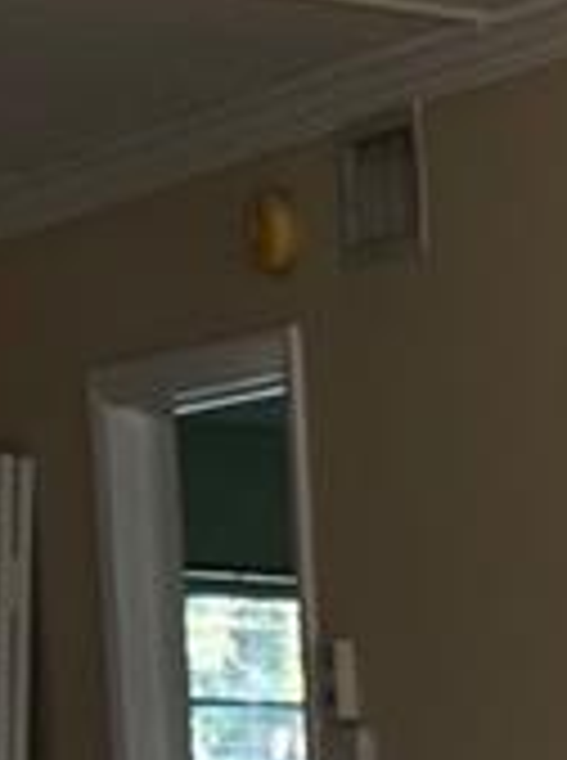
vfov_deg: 8.4
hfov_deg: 7.7
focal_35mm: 185
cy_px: 2541
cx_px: 1062
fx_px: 4056
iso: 32
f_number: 1.5
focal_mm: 5.7
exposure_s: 1/127
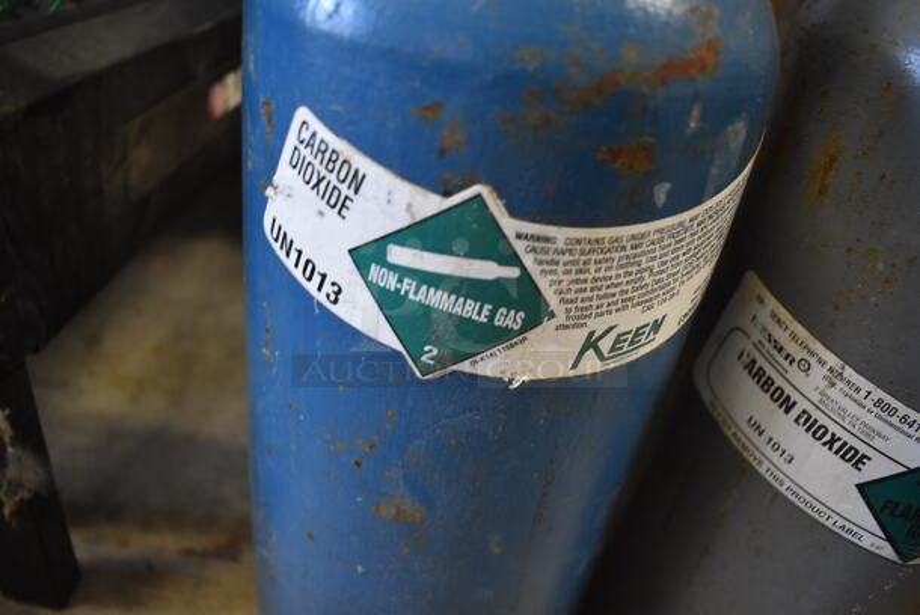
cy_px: 308
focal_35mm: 27
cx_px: 460
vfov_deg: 48.0
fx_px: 691
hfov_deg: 67.3
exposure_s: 1/60
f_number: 4
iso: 2000
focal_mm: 18
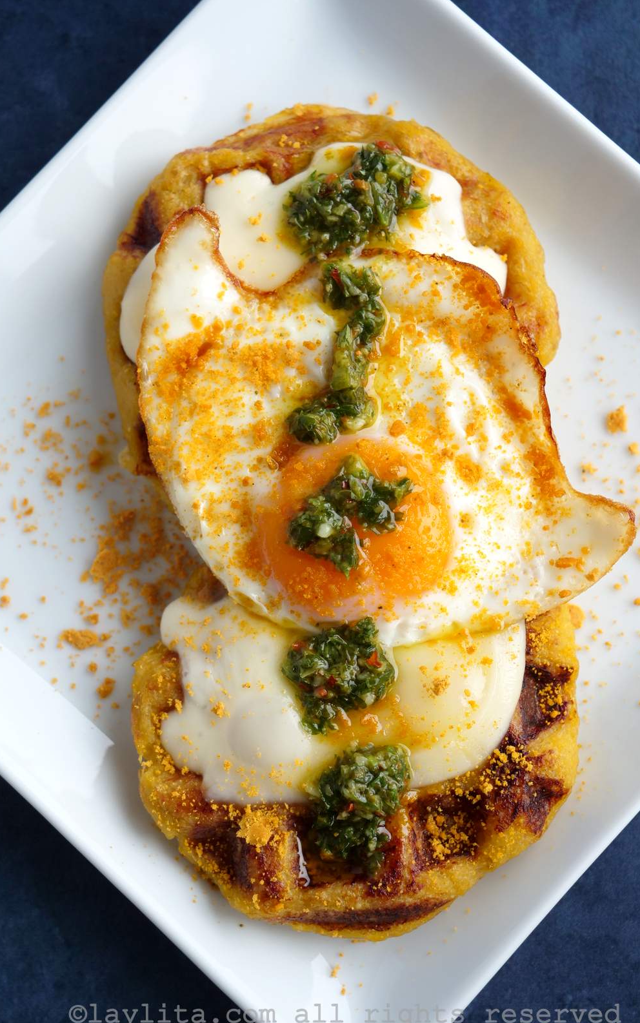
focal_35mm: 62
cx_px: 318
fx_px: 1730
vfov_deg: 33.0
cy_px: 513
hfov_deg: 21.0
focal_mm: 29
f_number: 3.7
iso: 320
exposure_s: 1/60
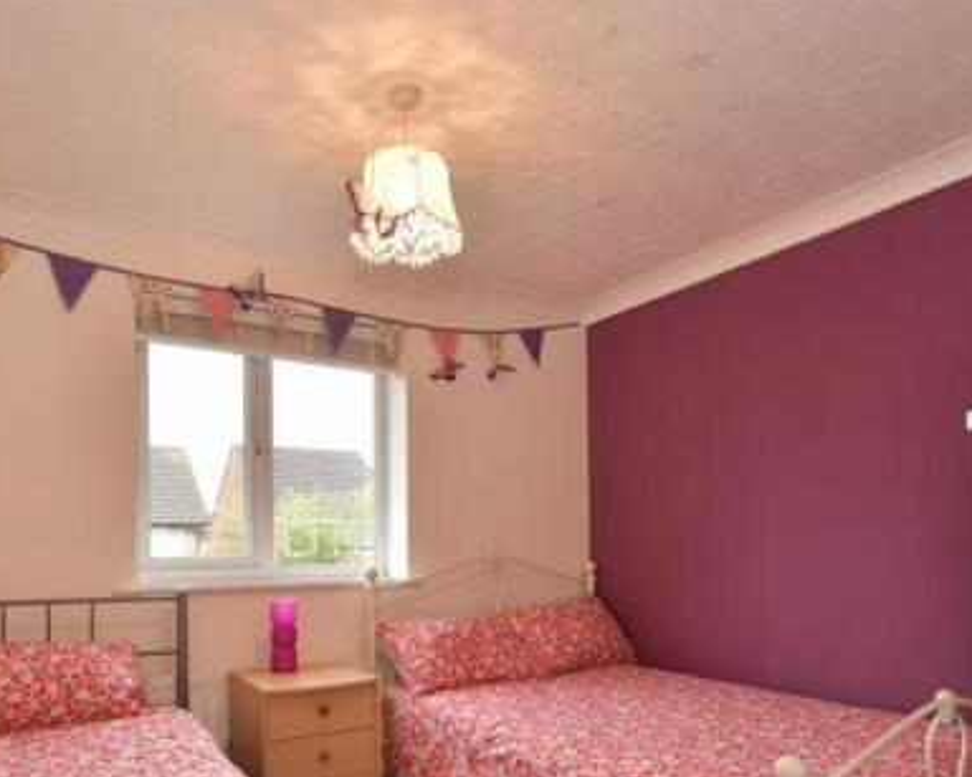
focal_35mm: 24
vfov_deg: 56.9
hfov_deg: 70.1
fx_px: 690
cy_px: 543
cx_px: 434
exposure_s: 1/2.5
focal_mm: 10
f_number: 8
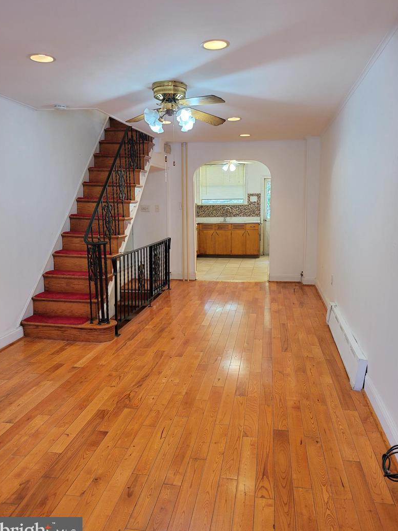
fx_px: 414
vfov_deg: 65.3
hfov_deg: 51.4
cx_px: 200
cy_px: 271
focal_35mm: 27
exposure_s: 1/119
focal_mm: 5.4
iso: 200
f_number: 1.8
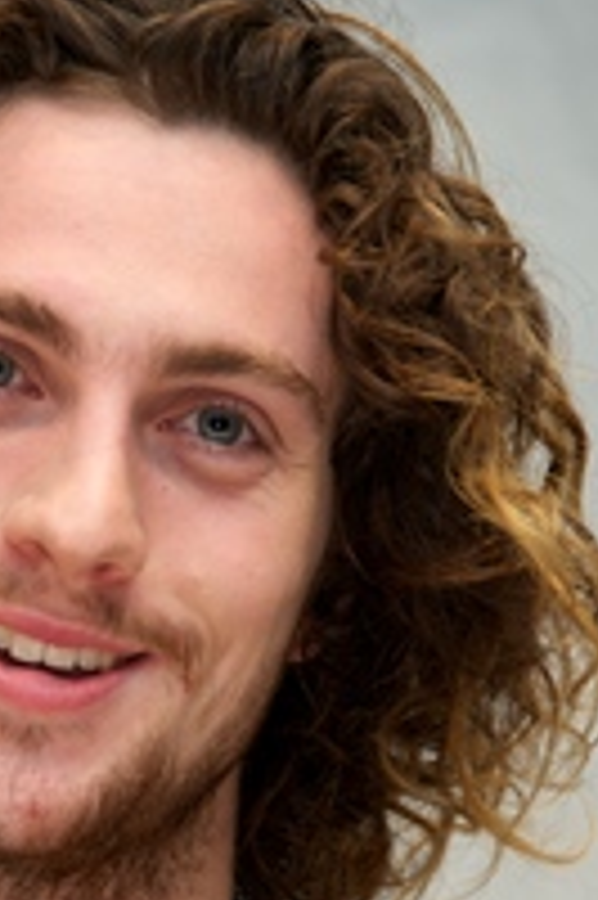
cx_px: 135
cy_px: 778
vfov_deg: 4.5
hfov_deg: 3.0
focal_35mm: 459
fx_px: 11456
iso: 640
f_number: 5.6
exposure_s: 1/60
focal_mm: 230
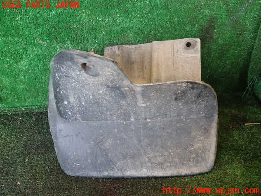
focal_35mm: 30
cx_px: 130
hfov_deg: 60.0
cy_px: 98
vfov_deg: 46.8
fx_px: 226
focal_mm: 5.4
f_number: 2.3
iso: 200
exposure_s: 1/40
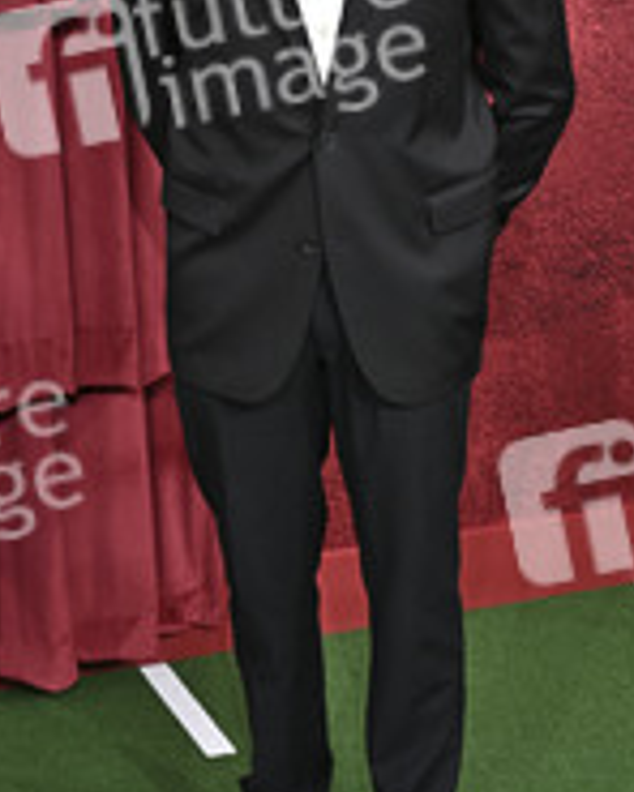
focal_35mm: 83
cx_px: 330
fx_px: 1947
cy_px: 270
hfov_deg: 18.5
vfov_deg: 22.9
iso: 320
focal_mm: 41
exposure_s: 1/400
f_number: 7.1
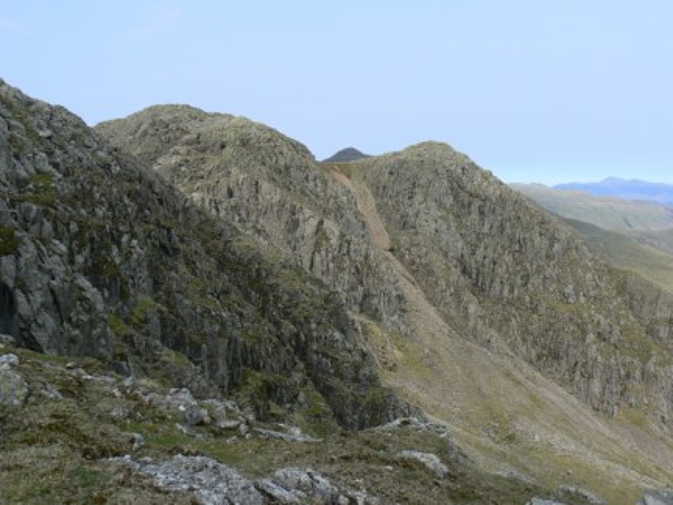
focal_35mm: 36
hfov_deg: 51.4
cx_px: 336
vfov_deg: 39.7
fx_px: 700
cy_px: 252
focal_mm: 6
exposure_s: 1/500
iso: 80
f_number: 5.6
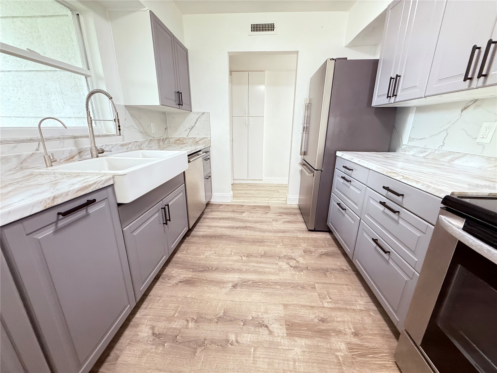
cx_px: 248
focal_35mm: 14
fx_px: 201
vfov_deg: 85.7
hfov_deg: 102.1
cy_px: 186
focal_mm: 2.22
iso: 640
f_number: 2.2
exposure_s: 1/60
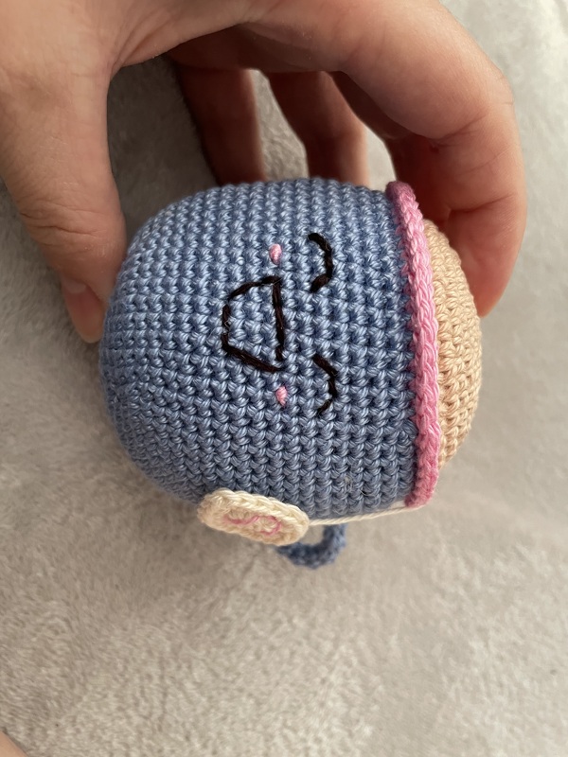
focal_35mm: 26
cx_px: 284
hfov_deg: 53.1
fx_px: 569
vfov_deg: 67.3
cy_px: 378
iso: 320
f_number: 1.6
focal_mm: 4.2
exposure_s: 1/60
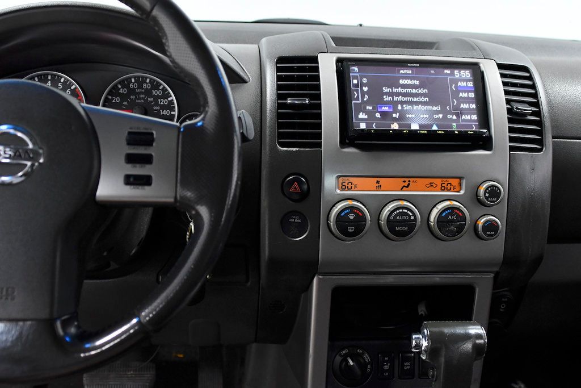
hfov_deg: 49.5
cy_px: 194
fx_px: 629
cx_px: 290
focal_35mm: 39
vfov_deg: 34.2
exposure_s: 1/320
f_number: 3.5
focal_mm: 26
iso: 2000
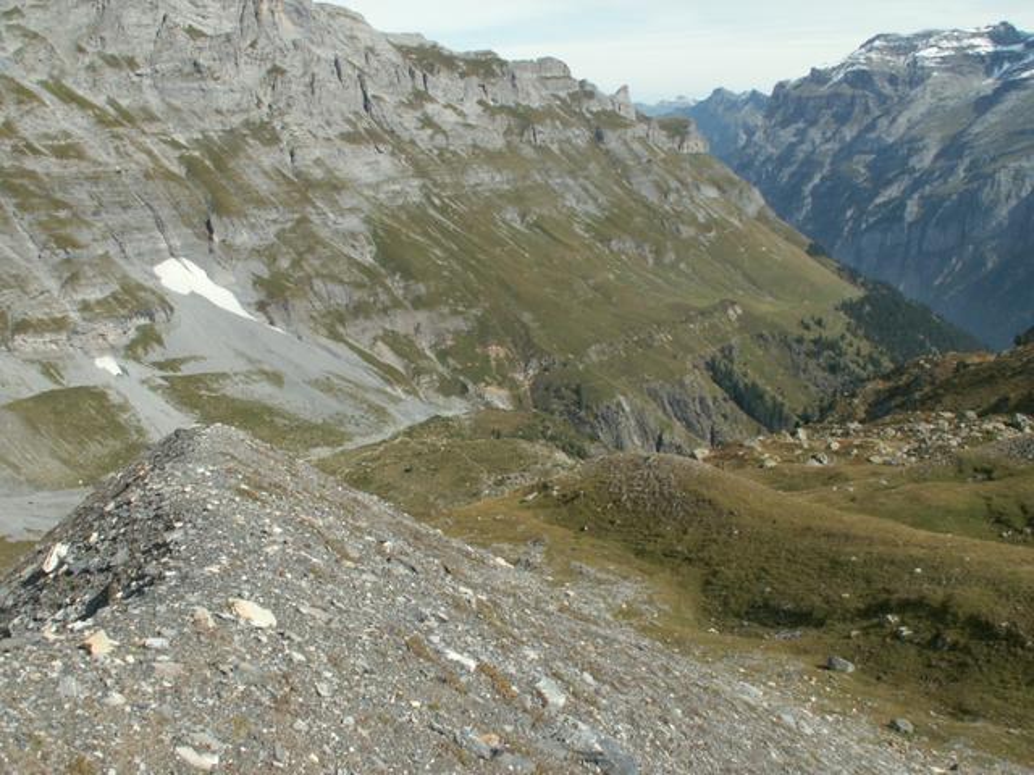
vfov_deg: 40.7
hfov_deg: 52.6
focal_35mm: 35
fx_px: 1045
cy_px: 388
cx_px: 517
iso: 50
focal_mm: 5.86
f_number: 6.3
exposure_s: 1/200
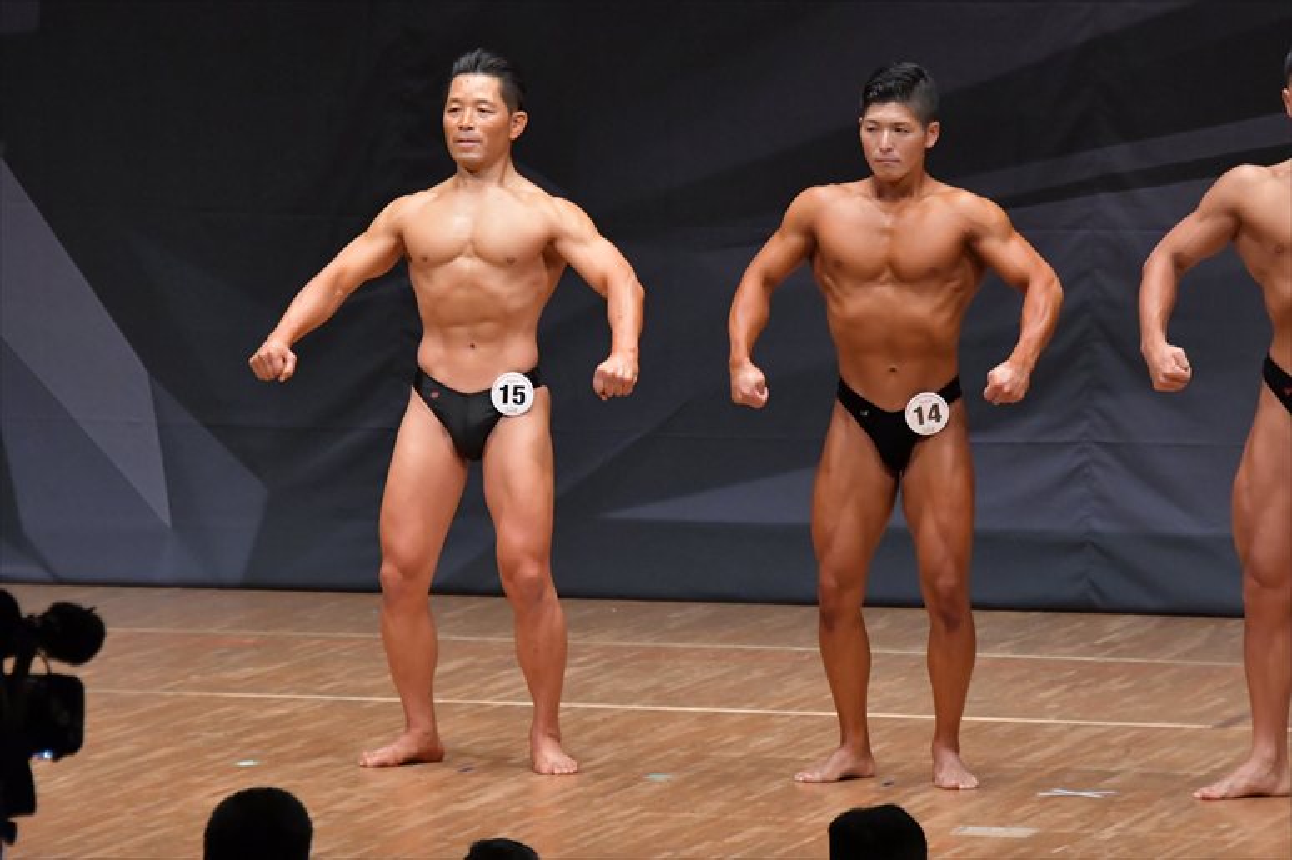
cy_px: 430
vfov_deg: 4.8
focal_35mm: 285
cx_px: 646
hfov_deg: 7.2
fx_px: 10223
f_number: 5.6
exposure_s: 1/400
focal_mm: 190
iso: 6400
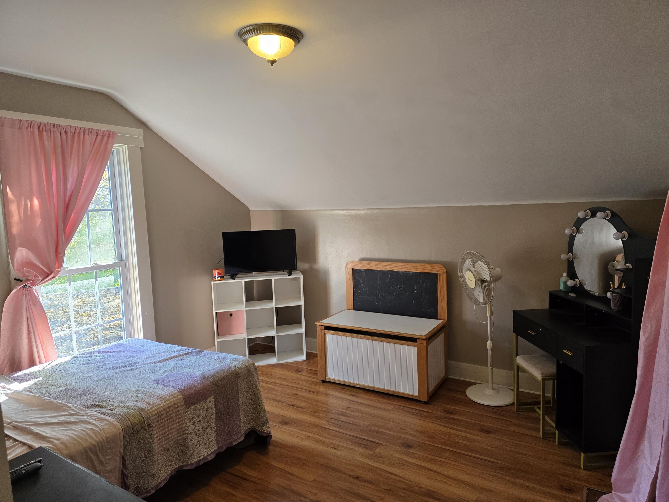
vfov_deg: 58.9
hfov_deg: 73.9
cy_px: 251
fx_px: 445
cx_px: 334
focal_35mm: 23
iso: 200
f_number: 1.7
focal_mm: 6.3
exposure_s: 1/180
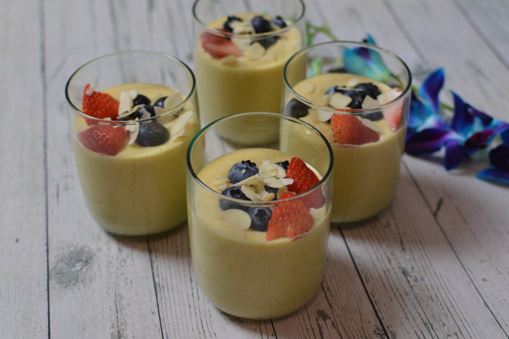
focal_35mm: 52
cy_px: 170
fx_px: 742
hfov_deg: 37.9
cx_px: 254
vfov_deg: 25.7
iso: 200
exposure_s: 1/60
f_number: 4
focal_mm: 35
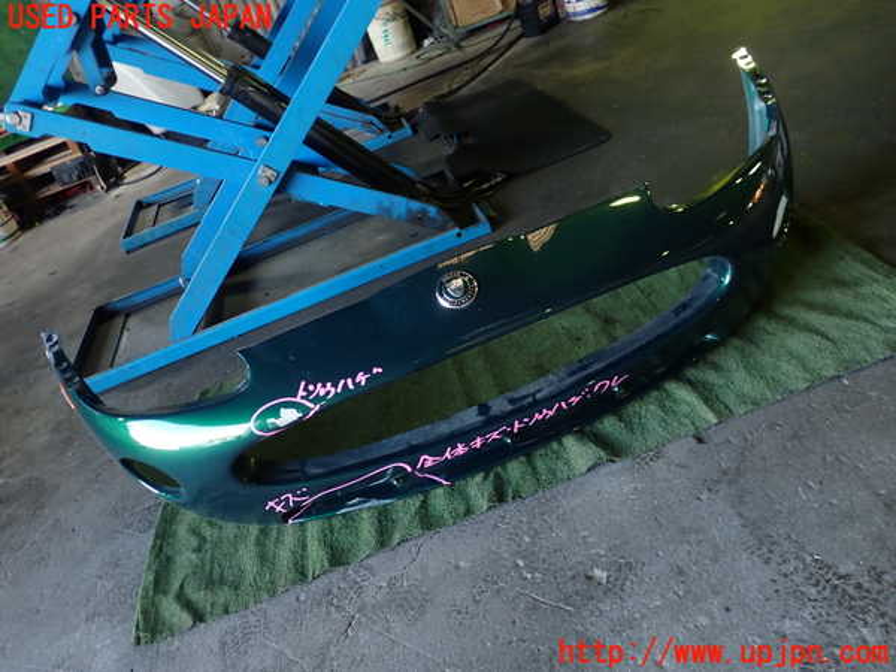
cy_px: 336
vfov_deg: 46.8
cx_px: 448
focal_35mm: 30
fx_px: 777
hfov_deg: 60.0
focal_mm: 5.4
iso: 200
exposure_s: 1/40
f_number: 2.3
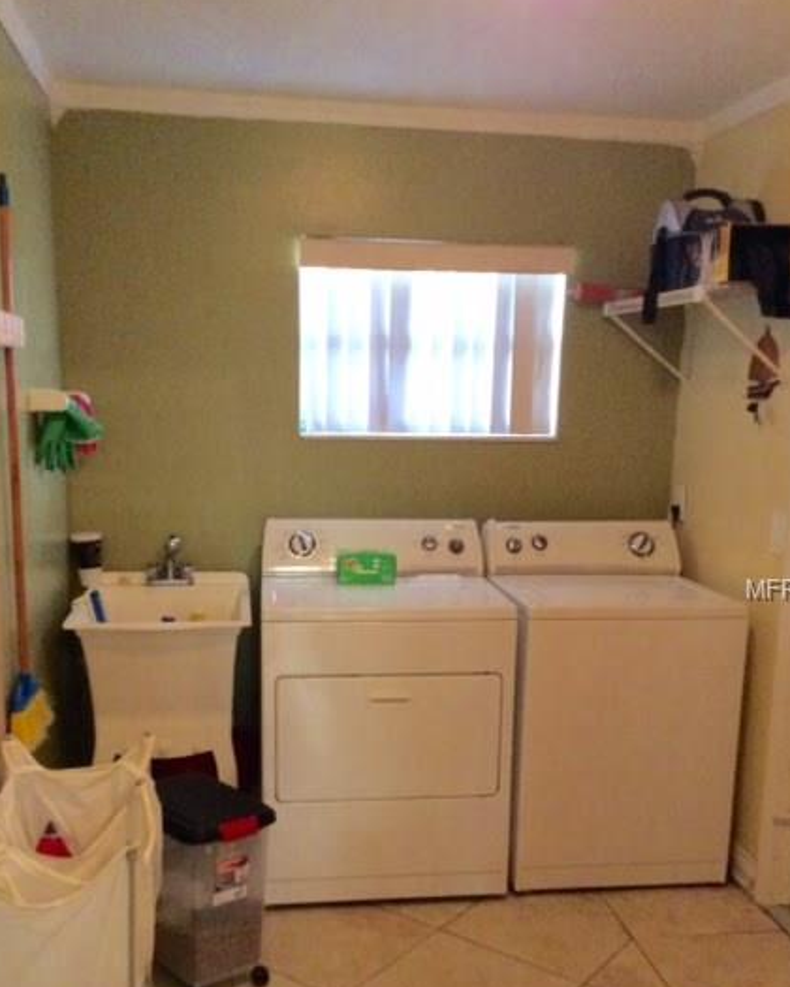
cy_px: 590
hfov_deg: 39.2
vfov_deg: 47.7
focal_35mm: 38
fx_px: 1111
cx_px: 410
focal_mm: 3.3
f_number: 2.4
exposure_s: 1/15
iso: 400
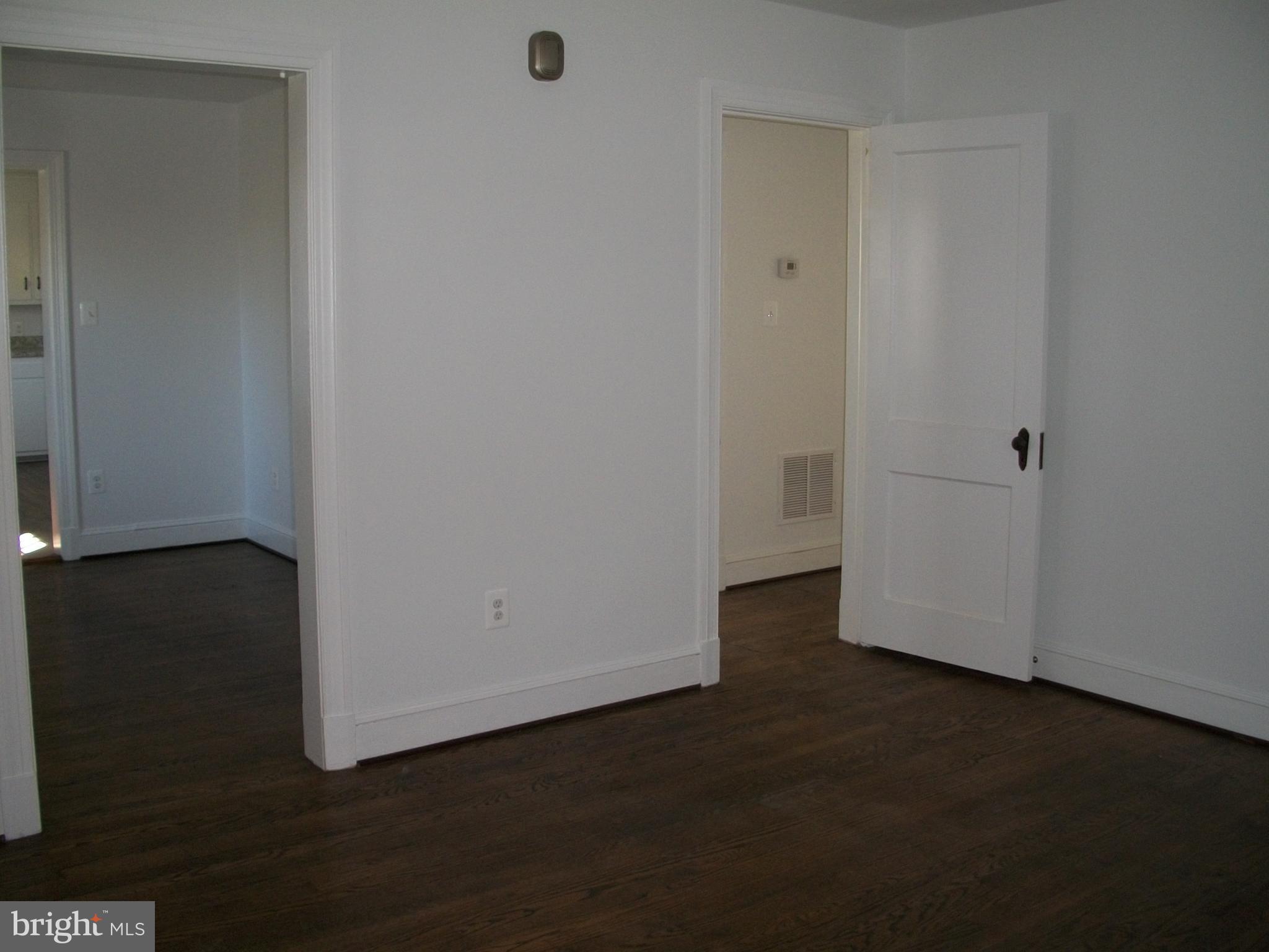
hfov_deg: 52.6
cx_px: 634
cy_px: 476
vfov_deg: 40.7
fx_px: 1283
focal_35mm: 35
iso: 160
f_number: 3.1
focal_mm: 6.3
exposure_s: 1/30
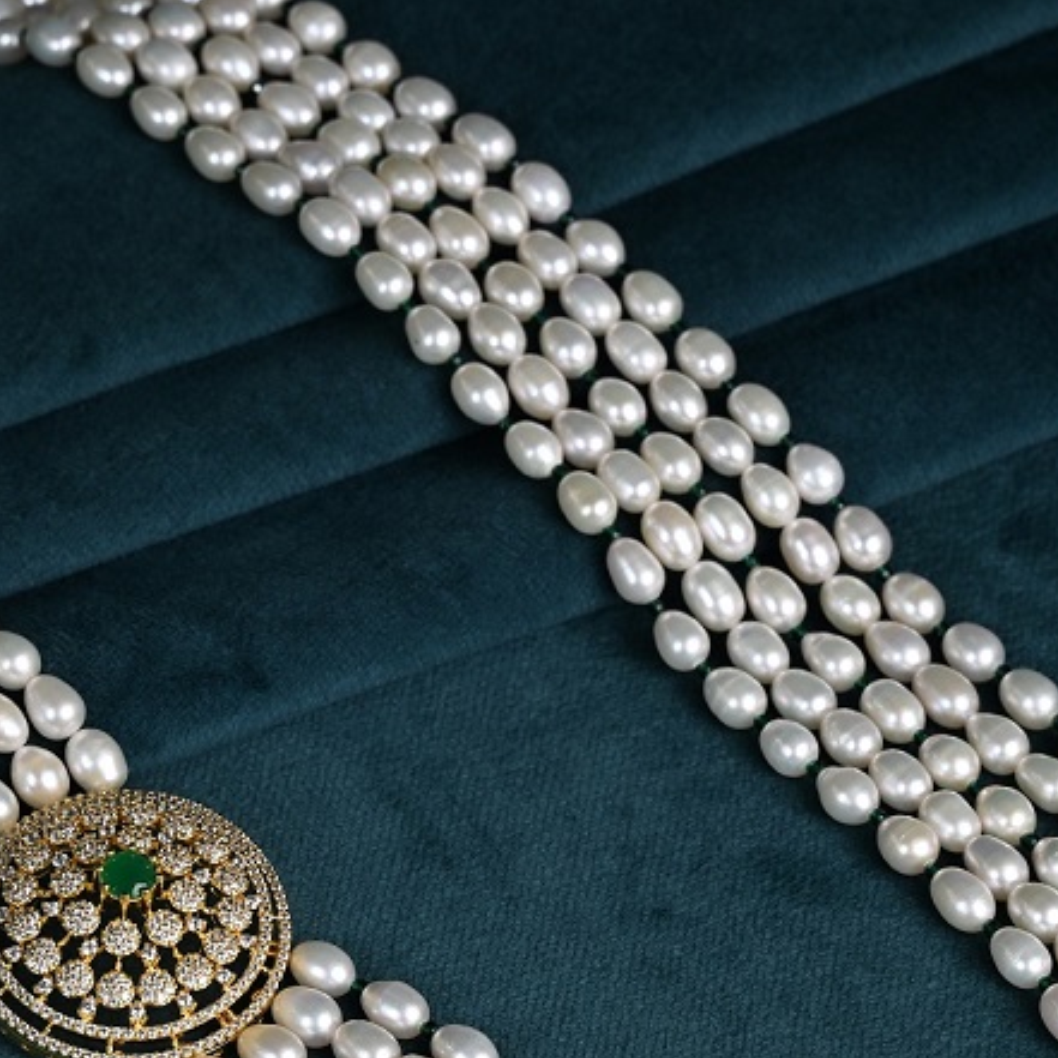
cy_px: 834
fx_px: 5671
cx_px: 537
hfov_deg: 10.7
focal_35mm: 164
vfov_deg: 10.6
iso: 250
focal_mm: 71
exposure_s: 1/40
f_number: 10
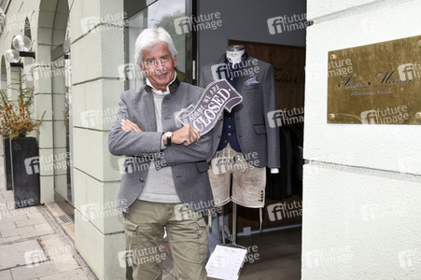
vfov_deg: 38.8
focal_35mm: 34
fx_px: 397
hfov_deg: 55.8
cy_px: 140
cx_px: 210
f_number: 11
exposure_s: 1/160
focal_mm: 34
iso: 400
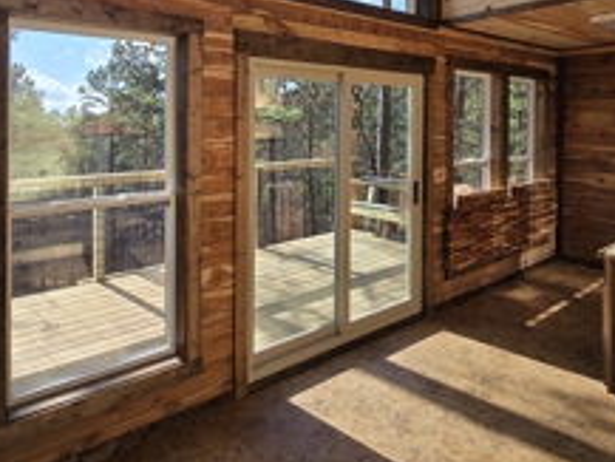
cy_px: 122
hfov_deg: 71.2
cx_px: 264
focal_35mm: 24
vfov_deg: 54.5
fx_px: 427
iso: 50
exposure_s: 1/1105
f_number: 2.2
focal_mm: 2.2
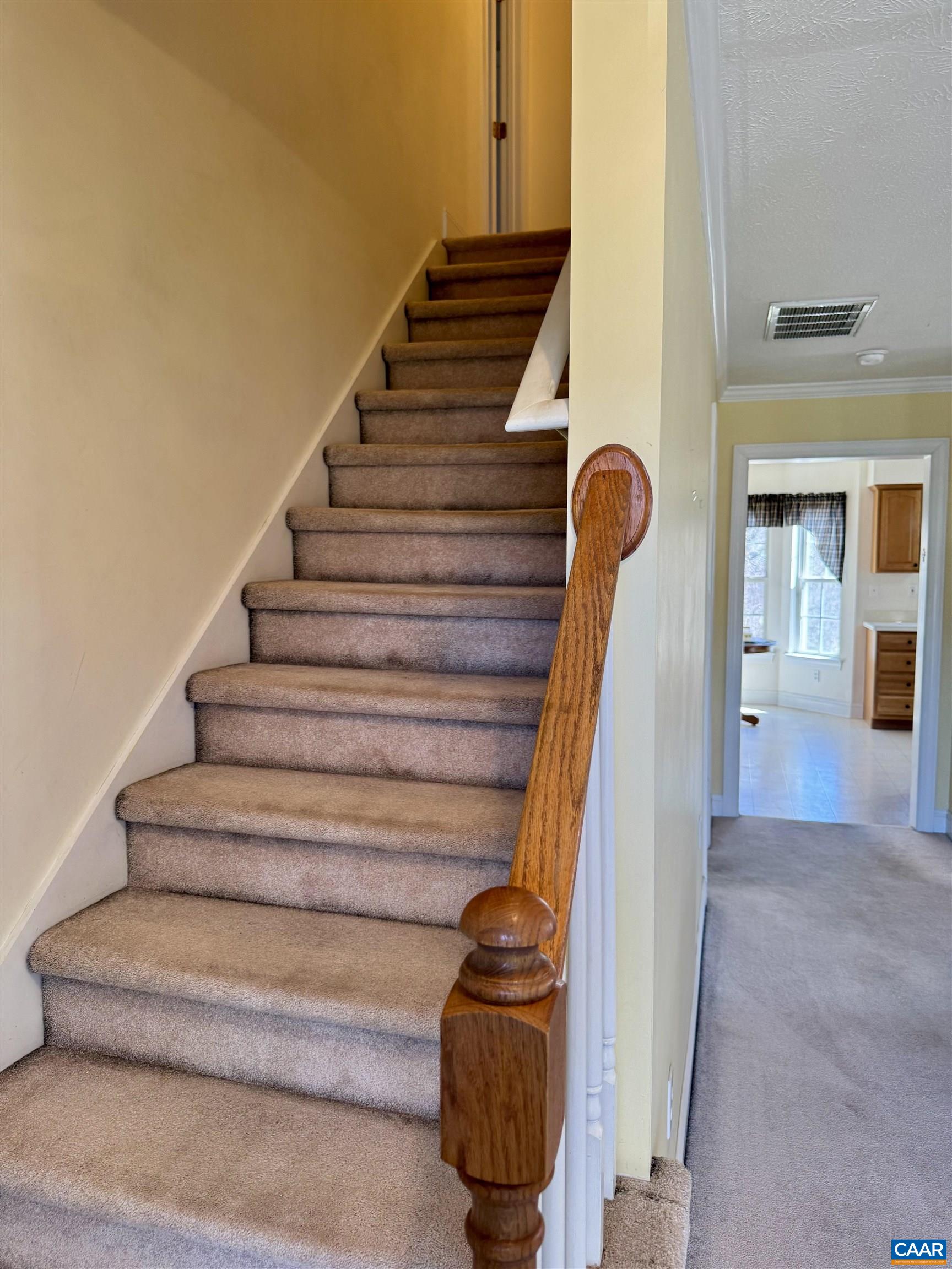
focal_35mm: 24
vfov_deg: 71.6
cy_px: 634
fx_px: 880
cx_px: 476
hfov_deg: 56.8
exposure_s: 1/120
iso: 125
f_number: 1.78
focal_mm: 6.76
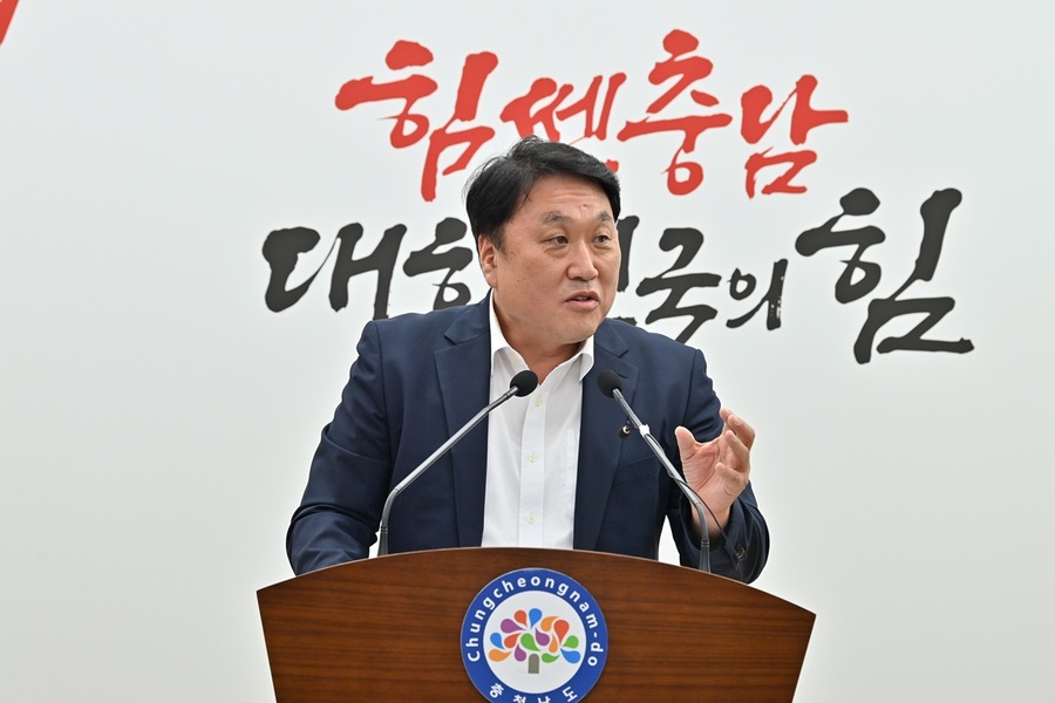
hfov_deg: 13.2
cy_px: 352
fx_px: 4542
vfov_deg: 8.9
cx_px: 528
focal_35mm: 155
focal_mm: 155
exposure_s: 1/250
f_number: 6.3
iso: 1000
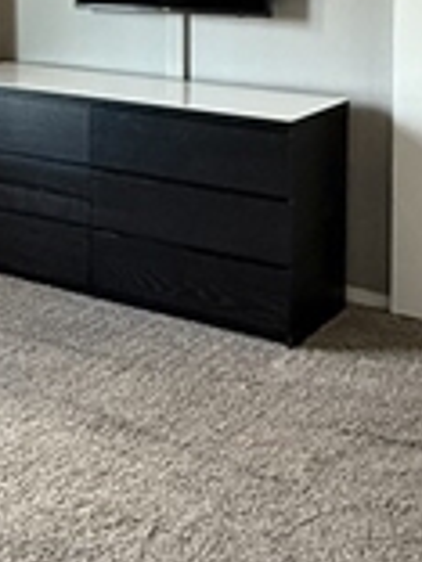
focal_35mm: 69
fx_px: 1122
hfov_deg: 21.2
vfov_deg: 26.5
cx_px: 119
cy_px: -14
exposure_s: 1/60
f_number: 2.2
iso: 400
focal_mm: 2.22
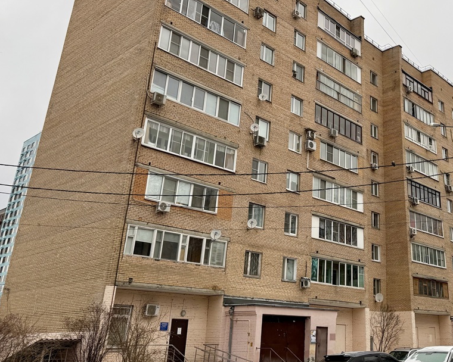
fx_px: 496
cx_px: 346
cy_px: 133
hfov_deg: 47.1
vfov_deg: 39.8
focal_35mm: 37
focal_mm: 6.76
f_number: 1.78
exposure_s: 1/421
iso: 80
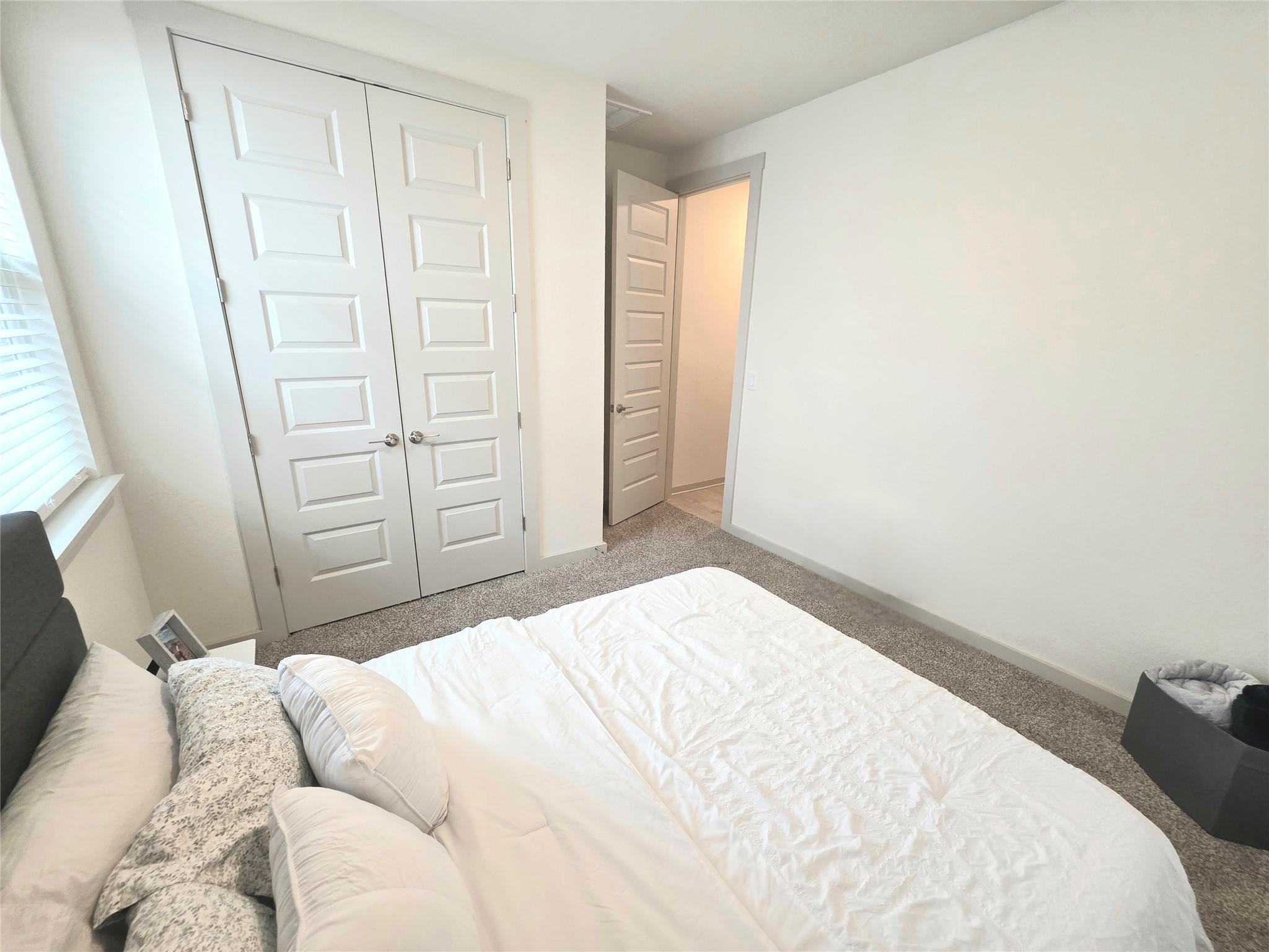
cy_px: 476
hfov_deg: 106.2
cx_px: 634
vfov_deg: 89.9
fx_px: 477
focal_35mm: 13
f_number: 1.9
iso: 200
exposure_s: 1/120
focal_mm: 2.2
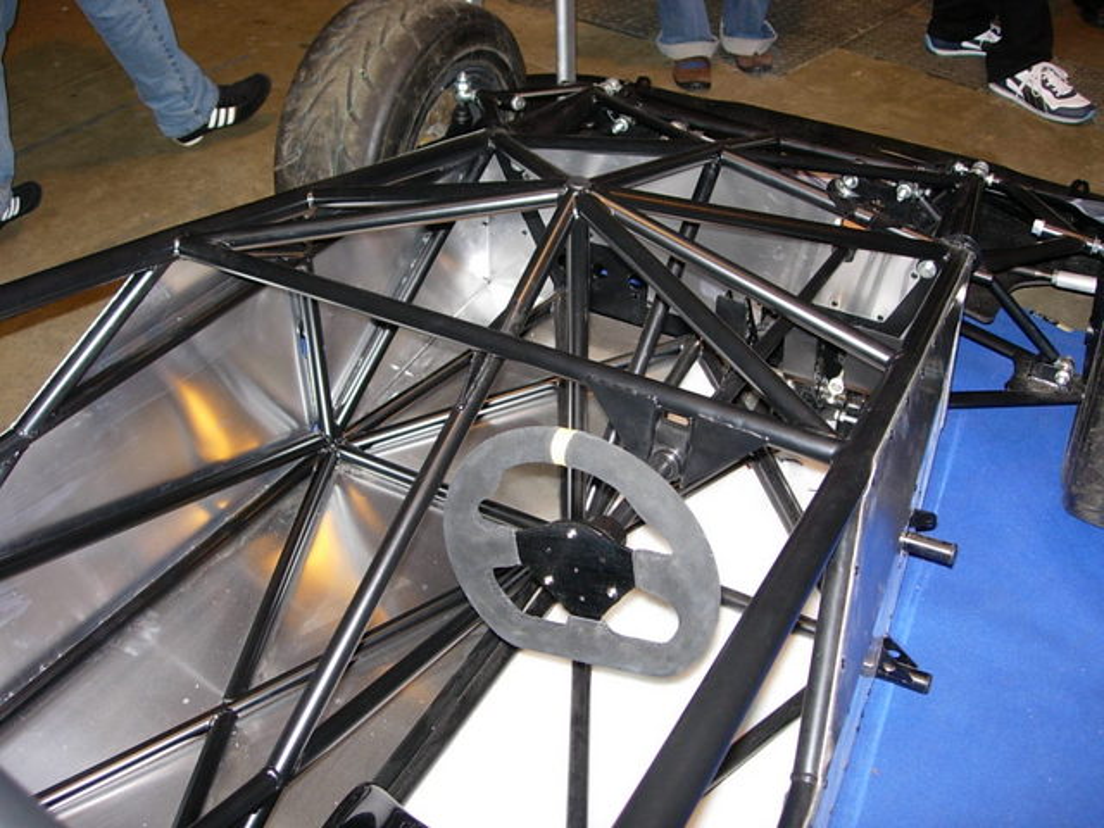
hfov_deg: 49.0
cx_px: 552
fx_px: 1212
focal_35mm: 38
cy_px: 414
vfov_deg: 37.7
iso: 105
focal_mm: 7.8
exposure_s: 1/85.4
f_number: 2.8
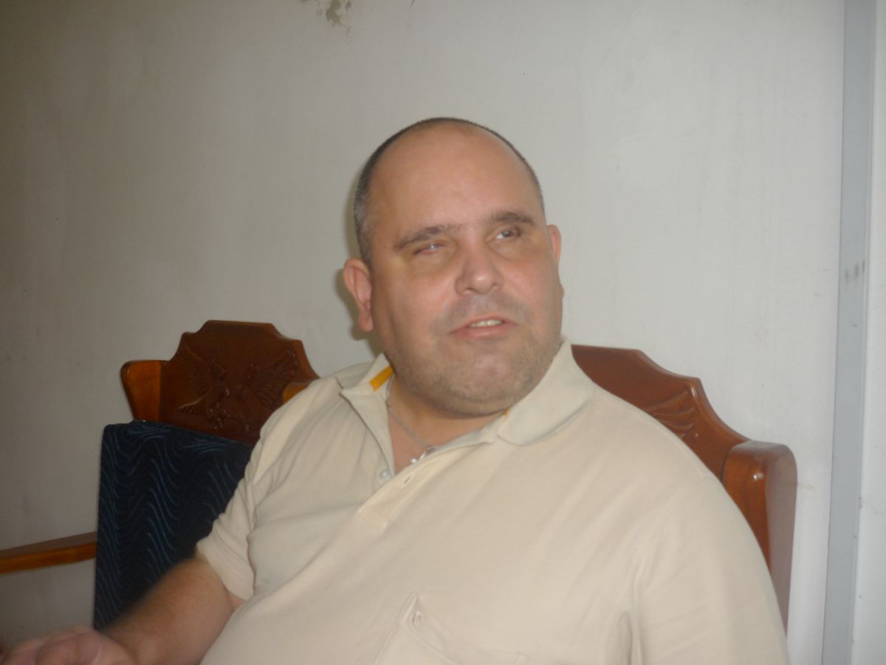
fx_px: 845
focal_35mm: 33
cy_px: 332
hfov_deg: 55.4
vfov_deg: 42.9
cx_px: 443
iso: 100
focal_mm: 5.5
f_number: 2.8
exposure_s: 1/30
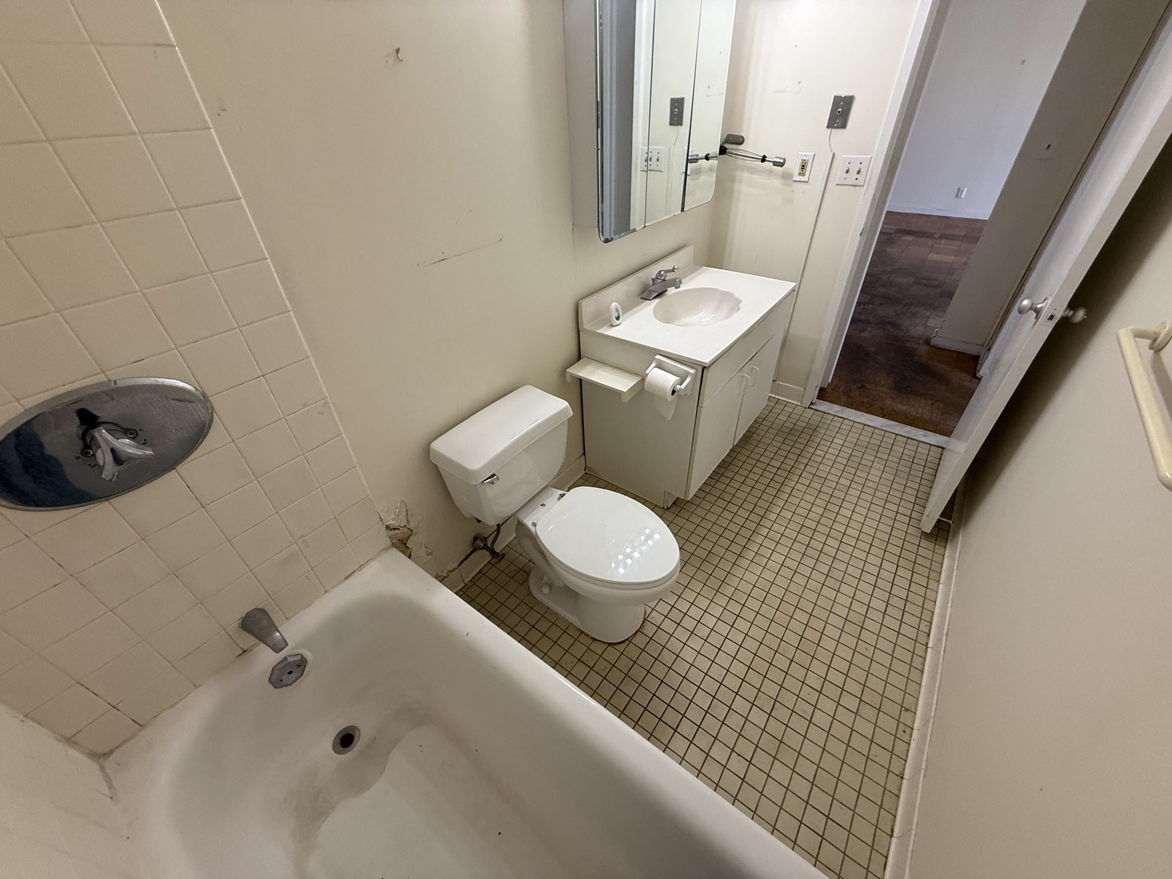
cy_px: 440
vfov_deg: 85.7
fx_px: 474
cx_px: 586
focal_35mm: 14
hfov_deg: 102.1
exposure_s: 1/120
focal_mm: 2.22
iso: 250
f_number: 2.2
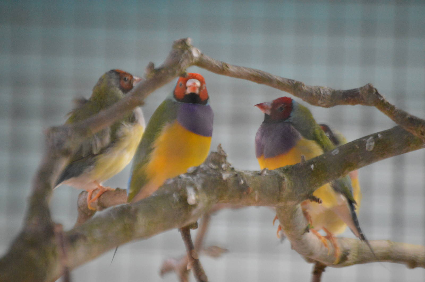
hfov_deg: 6.9
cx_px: 212
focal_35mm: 300
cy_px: 141
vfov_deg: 4.6
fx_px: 3539
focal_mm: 200
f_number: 5.6
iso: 3200
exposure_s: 1/400
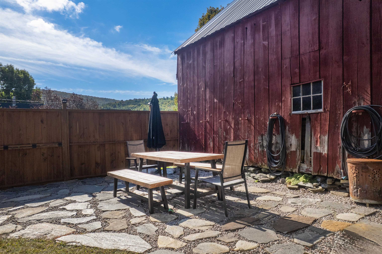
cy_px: 127
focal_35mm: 22
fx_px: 233
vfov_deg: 57.2
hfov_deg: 78.6
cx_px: 191
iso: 100
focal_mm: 8.38
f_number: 2.8
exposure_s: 1/500
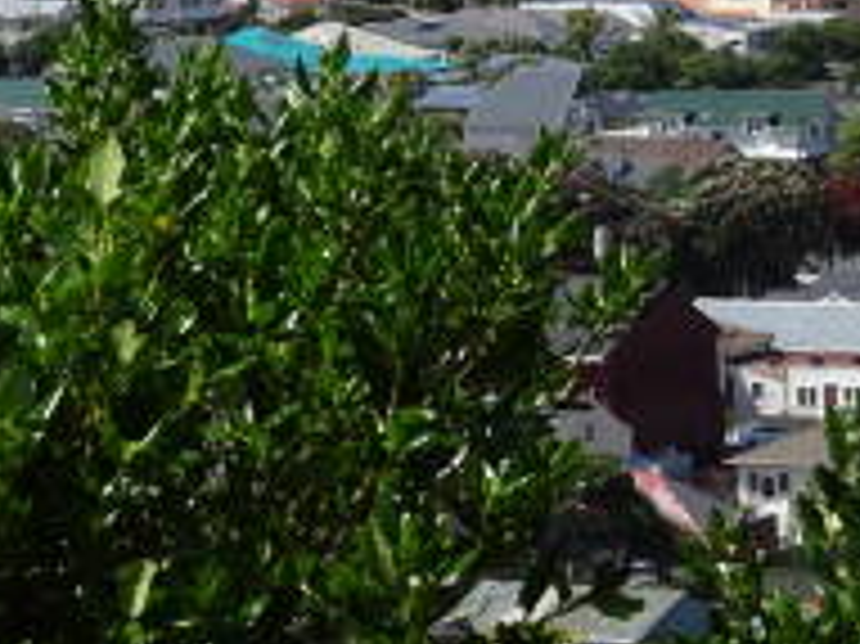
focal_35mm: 312
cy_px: -387
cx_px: 680
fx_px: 7746
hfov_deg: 6.3
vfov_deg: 4.7
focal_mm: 15.92
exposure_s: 1/640
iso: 80
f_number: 5
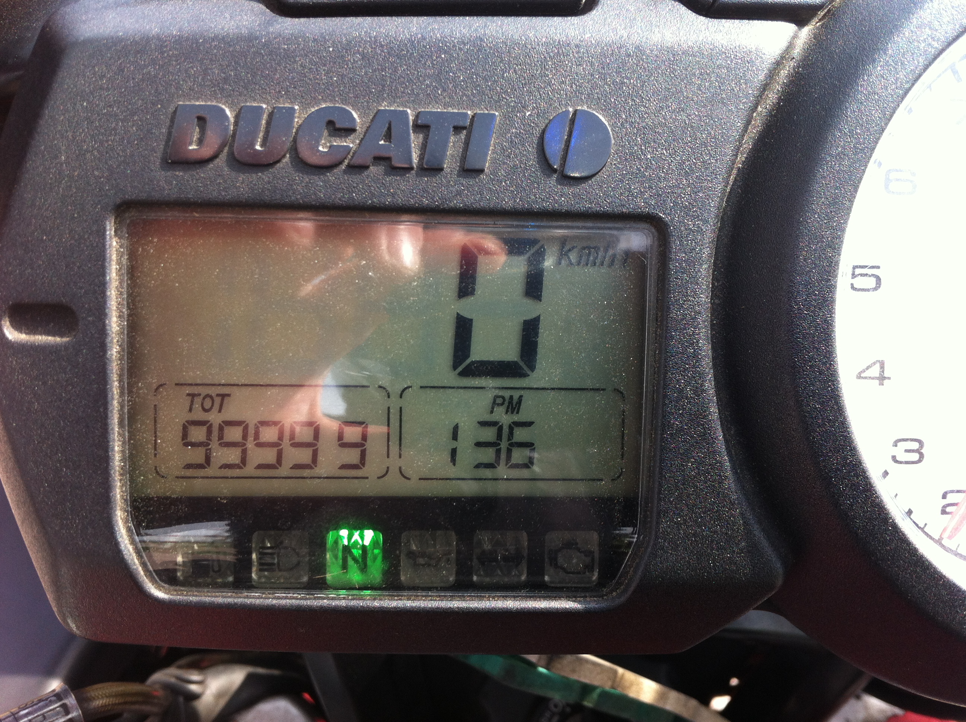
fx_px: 975
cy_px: 361
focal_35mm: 35
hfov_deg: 52.7
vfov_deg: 40.6
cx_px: 483
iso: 80
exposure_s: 1/146
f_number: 2.8
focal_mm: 3.85
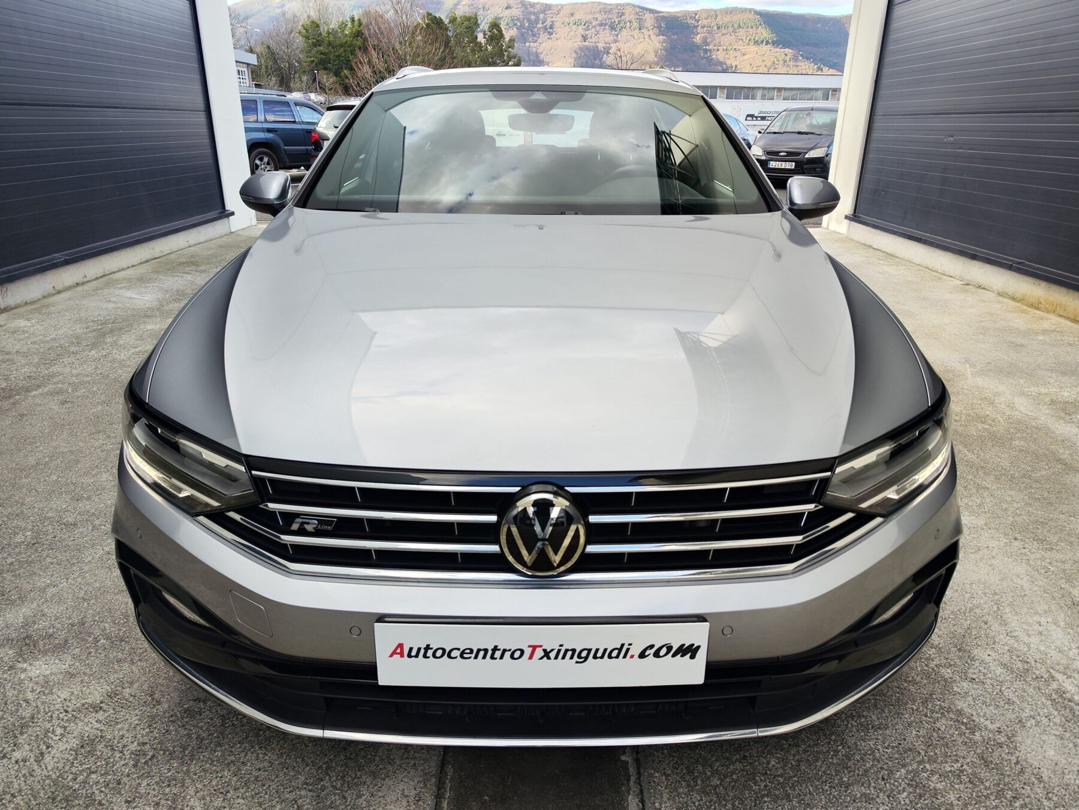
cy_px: 405
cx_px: 540
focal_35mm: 23
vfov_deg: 58.9
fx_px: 717
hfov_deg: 73.9
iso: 50
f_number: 1.69
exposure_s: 1/122
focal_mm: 7.01
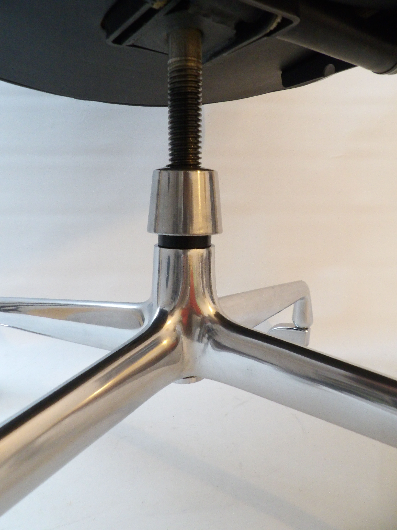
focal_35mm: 24
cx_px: 198
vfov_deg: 71.6
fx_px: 367
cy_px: 265
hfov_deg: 56.8
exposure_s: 1/60
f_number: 2.8
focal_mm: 4.3
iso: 741
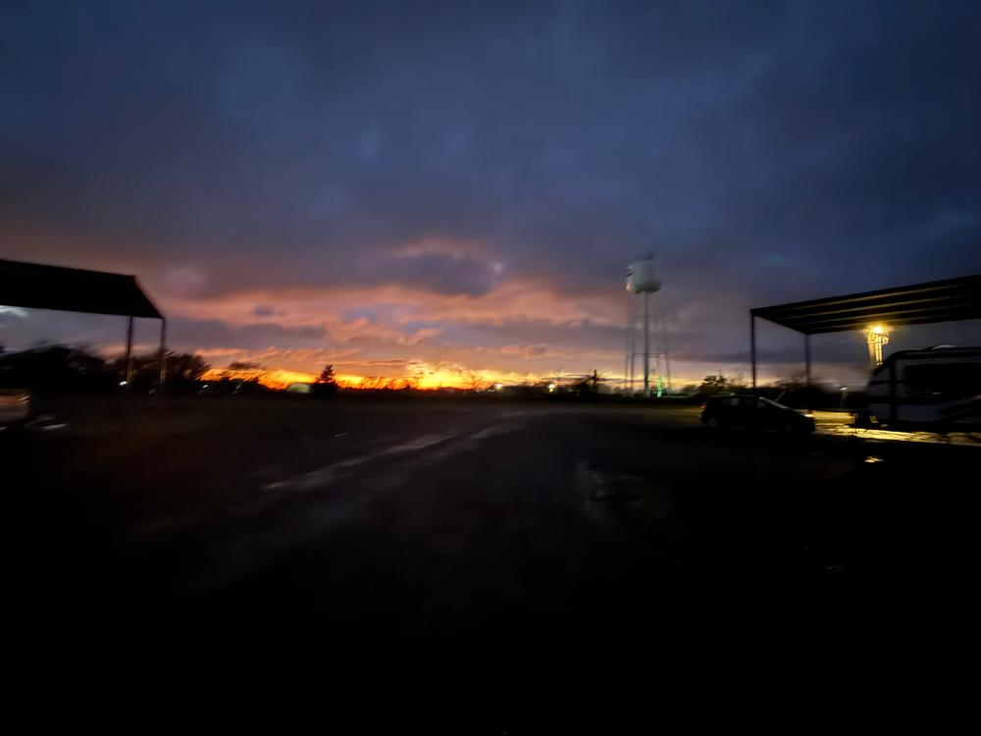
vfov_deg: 85.7
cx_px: 490
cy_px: 368
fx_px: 397
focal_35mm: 14
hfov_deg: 102.1
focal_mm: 2.22
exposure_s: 1/4
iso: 1600
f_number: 2.2
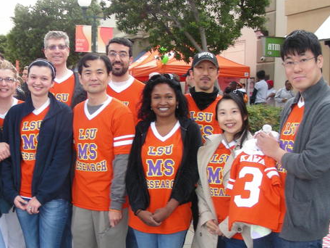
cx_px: 109
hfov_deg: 31.9
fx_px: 572
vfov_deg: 24.3
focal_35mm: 60
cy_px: 160
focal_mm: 6.3
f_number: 3.5
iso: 66
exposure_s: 1/30
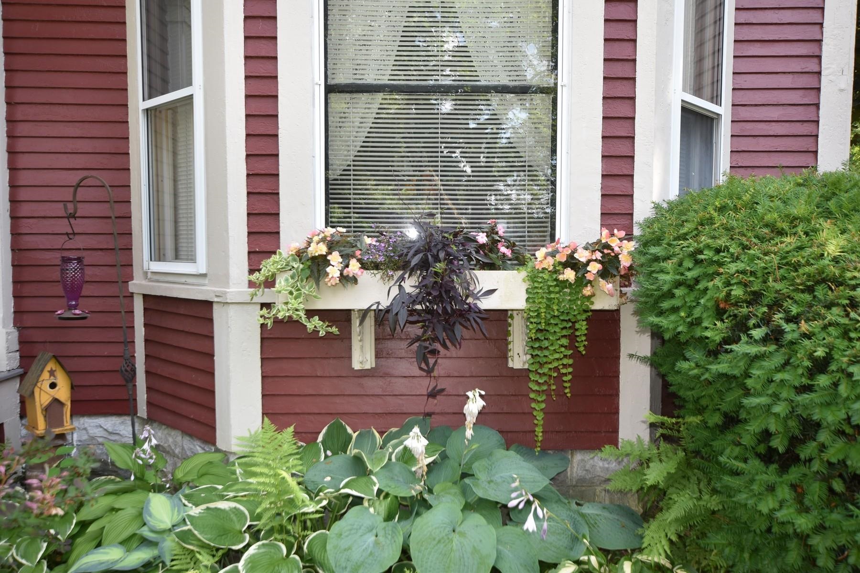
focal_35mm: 30
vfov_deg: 43.6
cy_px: 286
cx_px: 430
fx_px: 717
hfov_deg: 61.9
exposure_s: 1/125
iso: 200
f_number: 5.6
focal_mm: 20
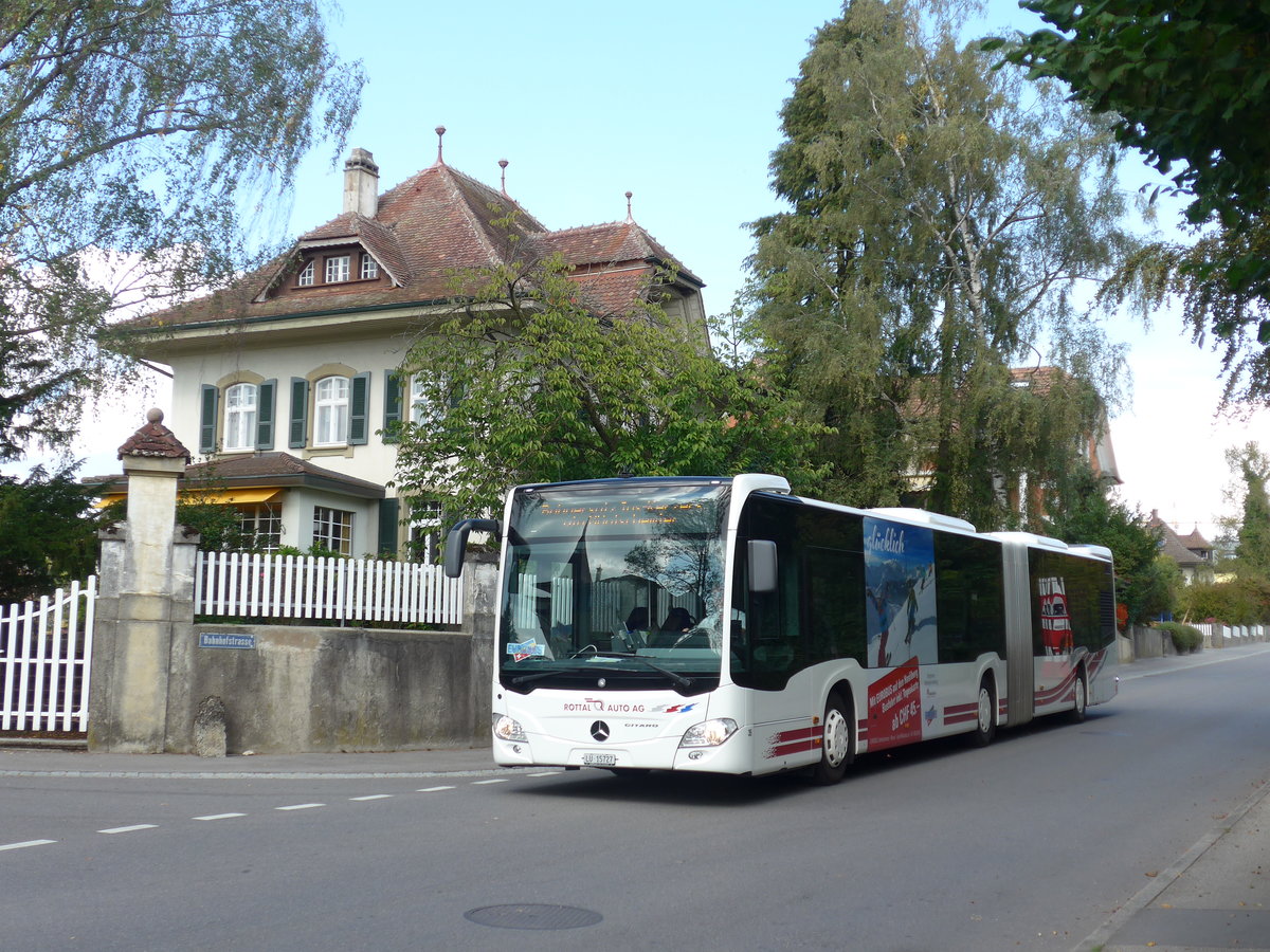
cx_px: 635
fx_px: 1688
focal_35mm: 46
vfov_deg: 31.5
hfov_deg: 41.2
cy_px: 476
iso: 80
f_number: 3
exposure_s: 1/500
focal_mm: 9.5
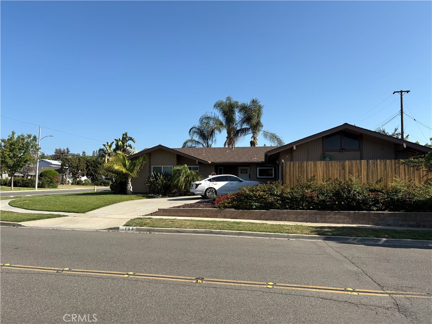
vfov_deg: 53.1
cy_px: 162
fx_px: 324
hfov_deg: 67.3
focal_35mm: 26
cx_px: 216
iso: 50
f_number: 1.6
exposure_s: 1/2985
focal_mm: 5.96
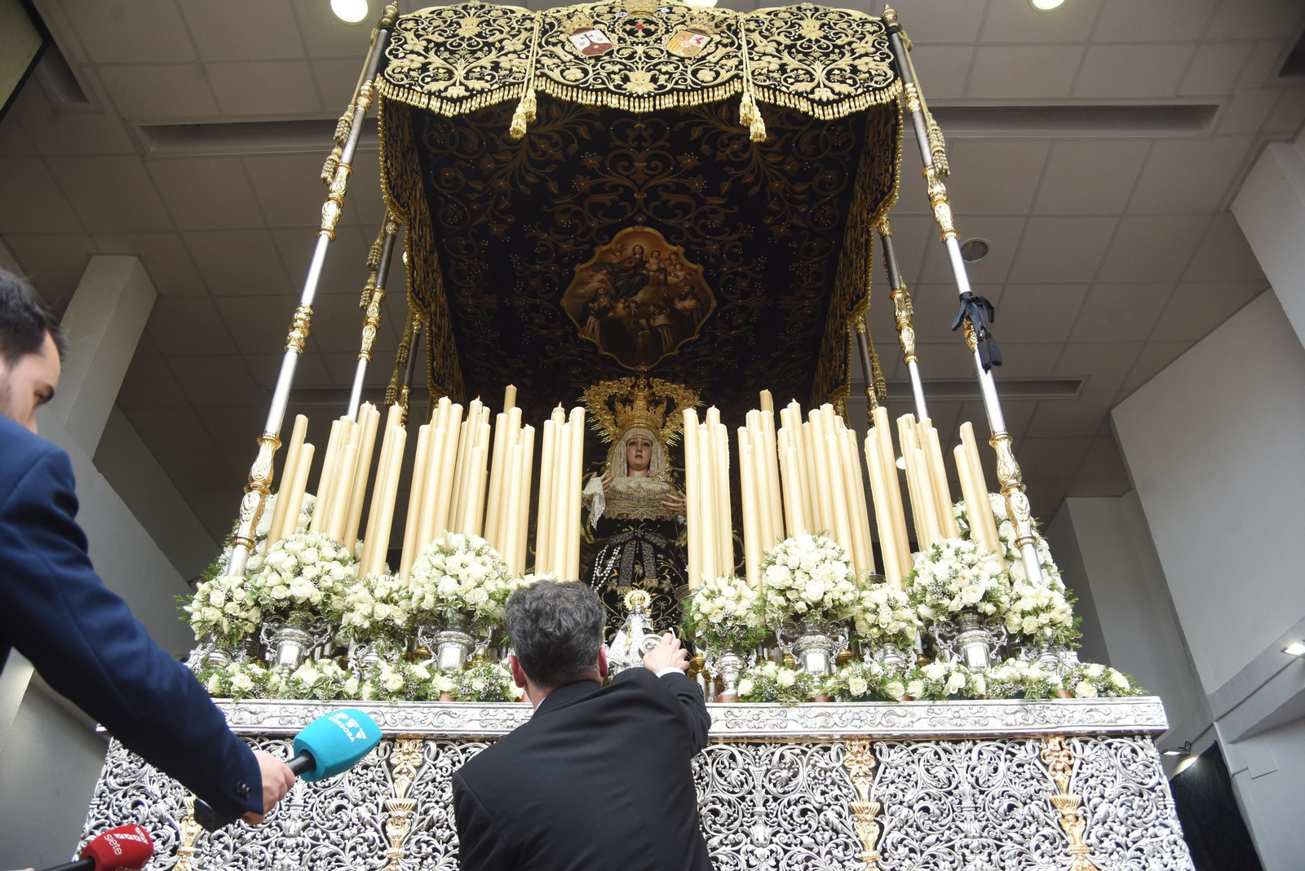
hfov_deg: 63.6
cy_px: 436
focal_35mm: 29
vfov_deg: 45.0
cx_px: 652
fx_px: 1052
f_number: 8
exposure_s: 1/250
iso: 720
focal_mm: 29
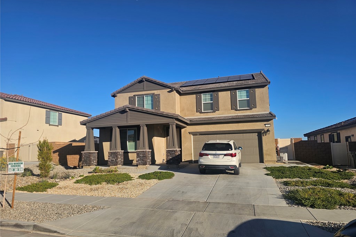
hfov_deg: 73.8
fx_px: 237
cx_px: 178
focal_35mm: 24
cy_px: 126
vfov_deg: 53.1
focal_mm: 6.3
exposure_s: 1/1033
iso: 10
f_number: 1.7
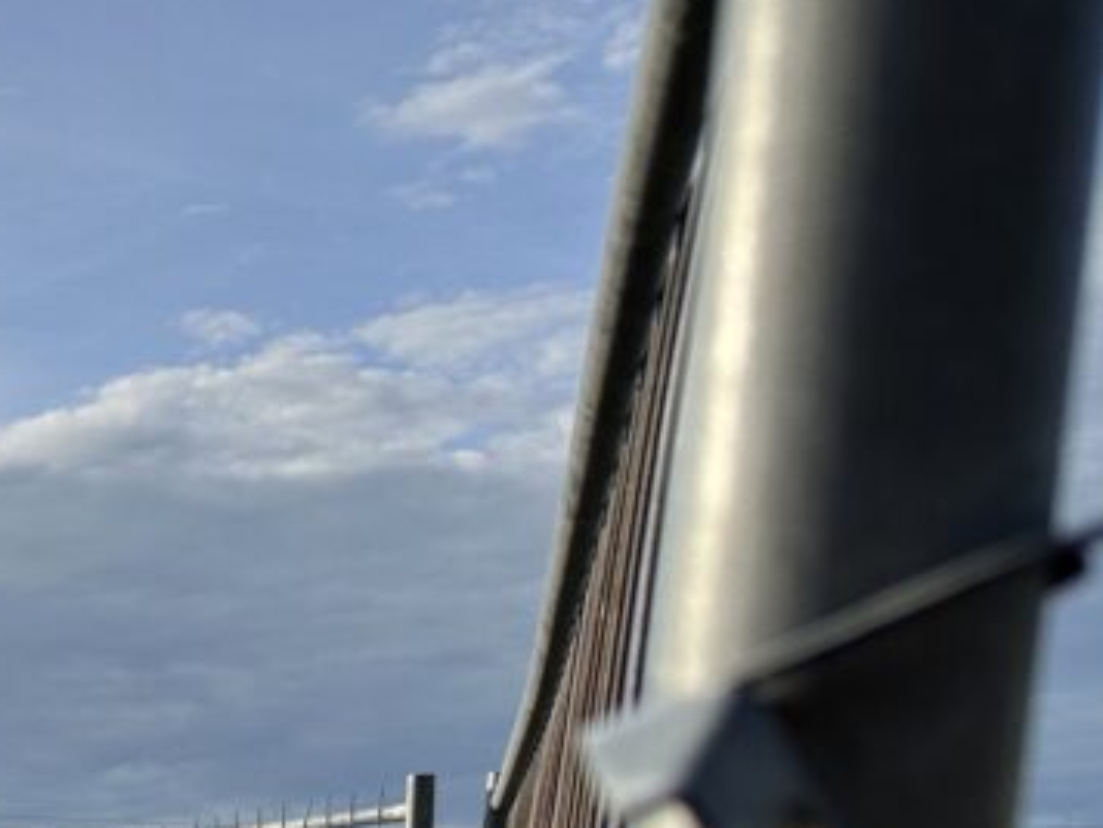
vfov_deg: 19.4
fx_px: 2199
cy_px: 1120
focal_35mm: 69
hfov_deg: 24.1
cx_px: -390
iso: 80
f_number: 1.78
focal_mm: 6.86
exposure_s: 1/5263
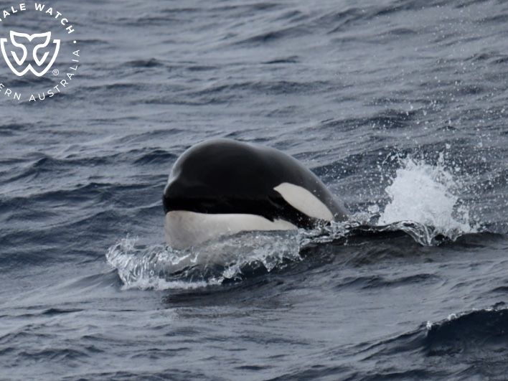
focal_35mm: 489
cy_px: 190
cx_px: 264
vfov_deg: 3.0
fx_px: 7176
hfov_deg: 4.1
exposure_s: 1/8000
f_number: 6
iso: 1600
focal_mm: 450
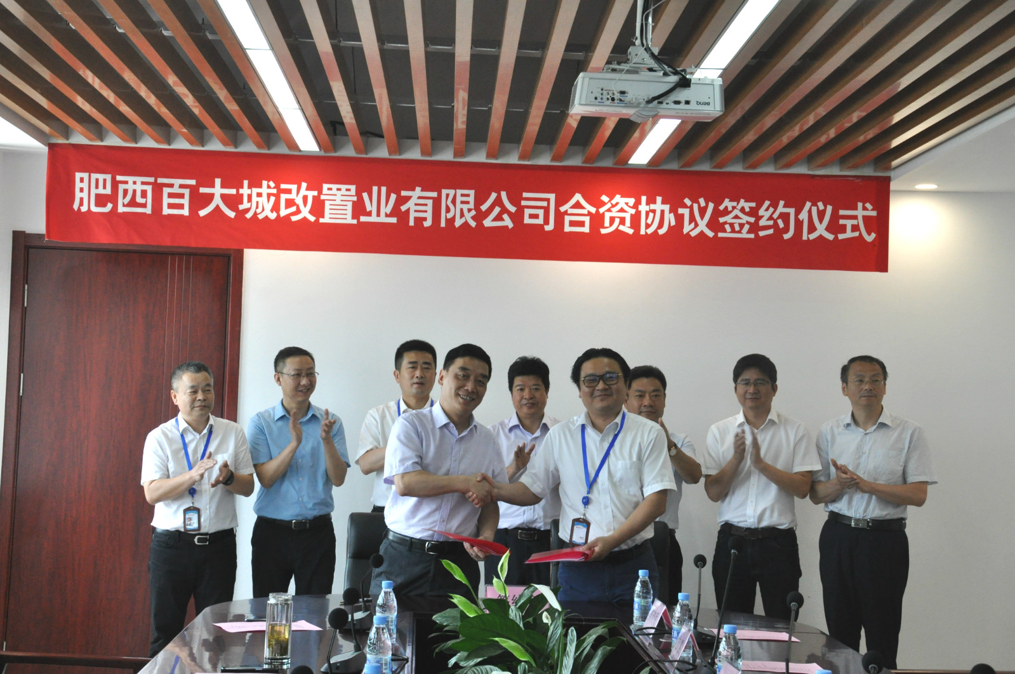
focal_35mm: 68
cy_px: 337
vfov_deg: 20.1
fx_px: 1901
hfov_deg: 29.9
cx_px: 508
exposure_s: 1/100
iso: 1250
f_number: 10
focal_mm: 45
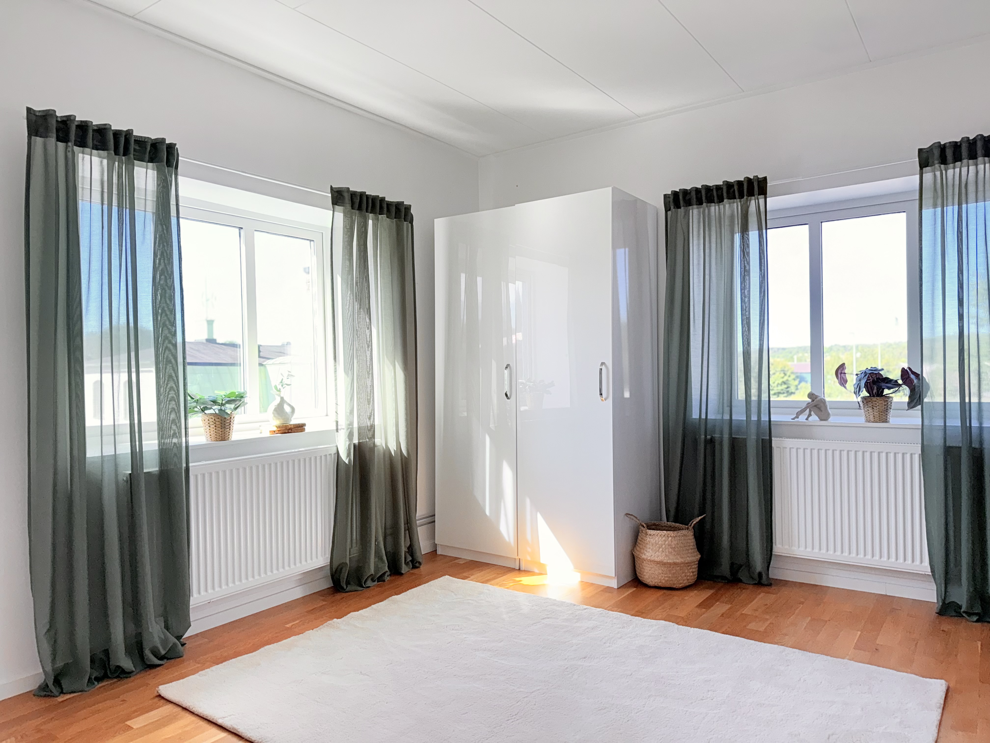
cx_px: 495
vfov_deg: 56.8
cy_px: 372
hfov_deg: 71.6
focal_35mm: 24
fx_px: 686
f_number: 1.78
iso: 125
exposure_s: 1/742
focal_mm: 6.76
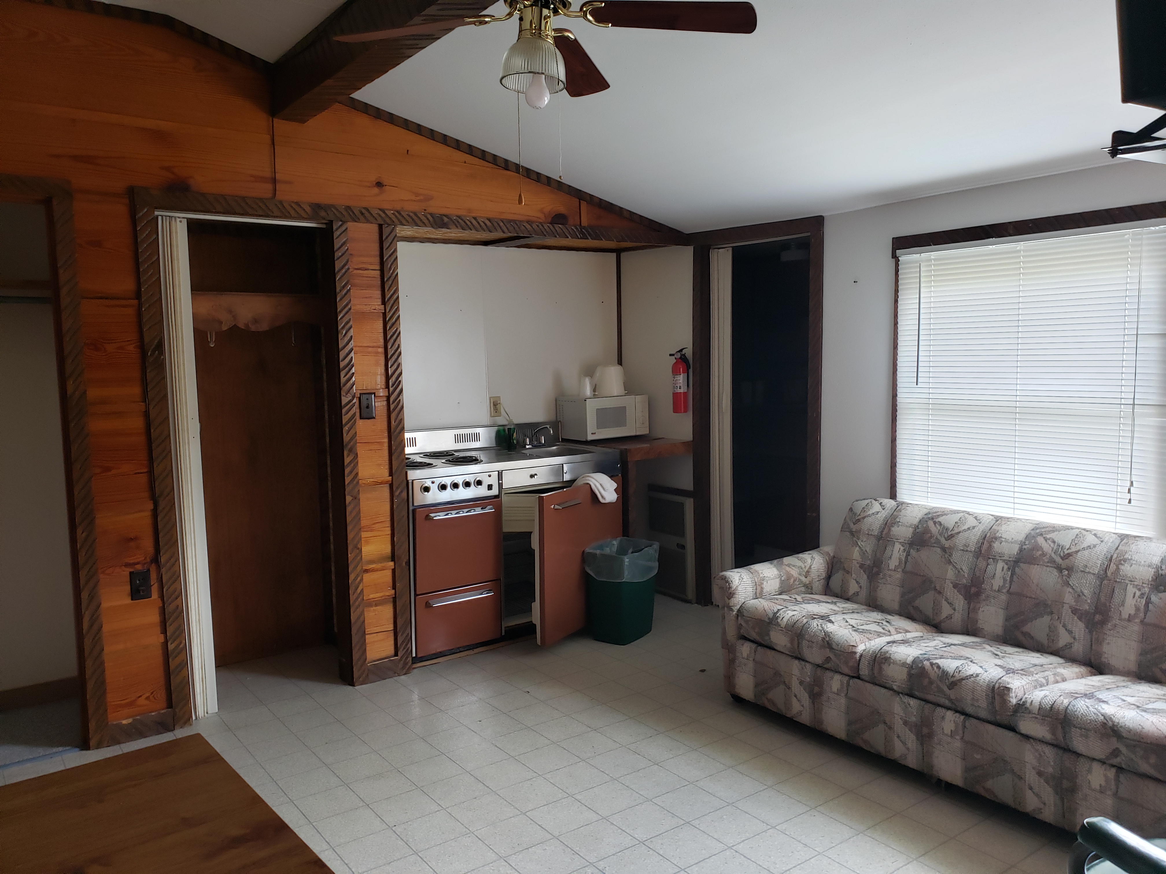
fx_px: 876
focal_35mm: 26
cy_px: 437
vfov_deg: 53.1
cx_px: 583
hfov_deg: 67.3
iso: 250
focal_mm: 4.3
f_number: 2.4
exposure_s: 1/25
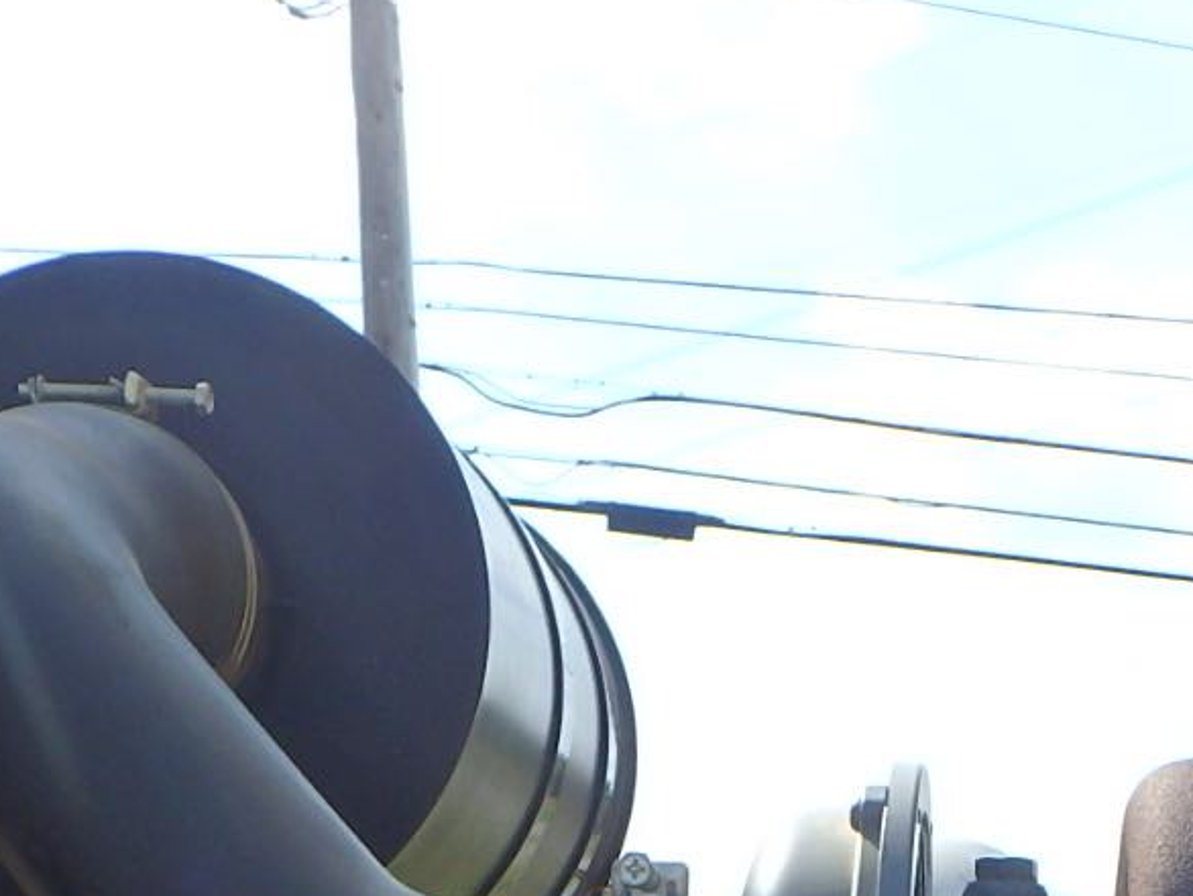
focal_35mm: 95
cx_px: 996
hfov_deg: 20.4
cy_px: 1405
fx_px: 3275
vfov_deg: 14.4
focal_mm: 5.2
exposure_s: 1/500
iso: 125
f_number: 4.6
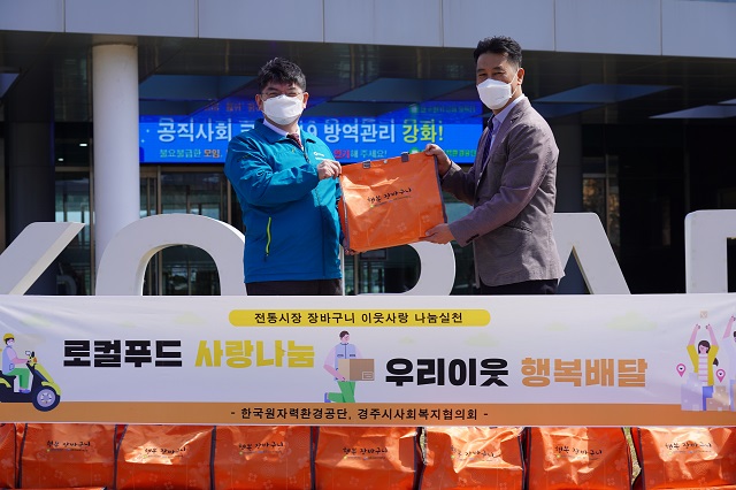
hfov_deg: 23.7
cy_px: 245
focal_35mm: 86
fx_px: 1757
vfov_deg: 15.9
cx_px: 368
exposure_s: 1/160
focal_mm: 86
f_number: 7.1
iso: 100
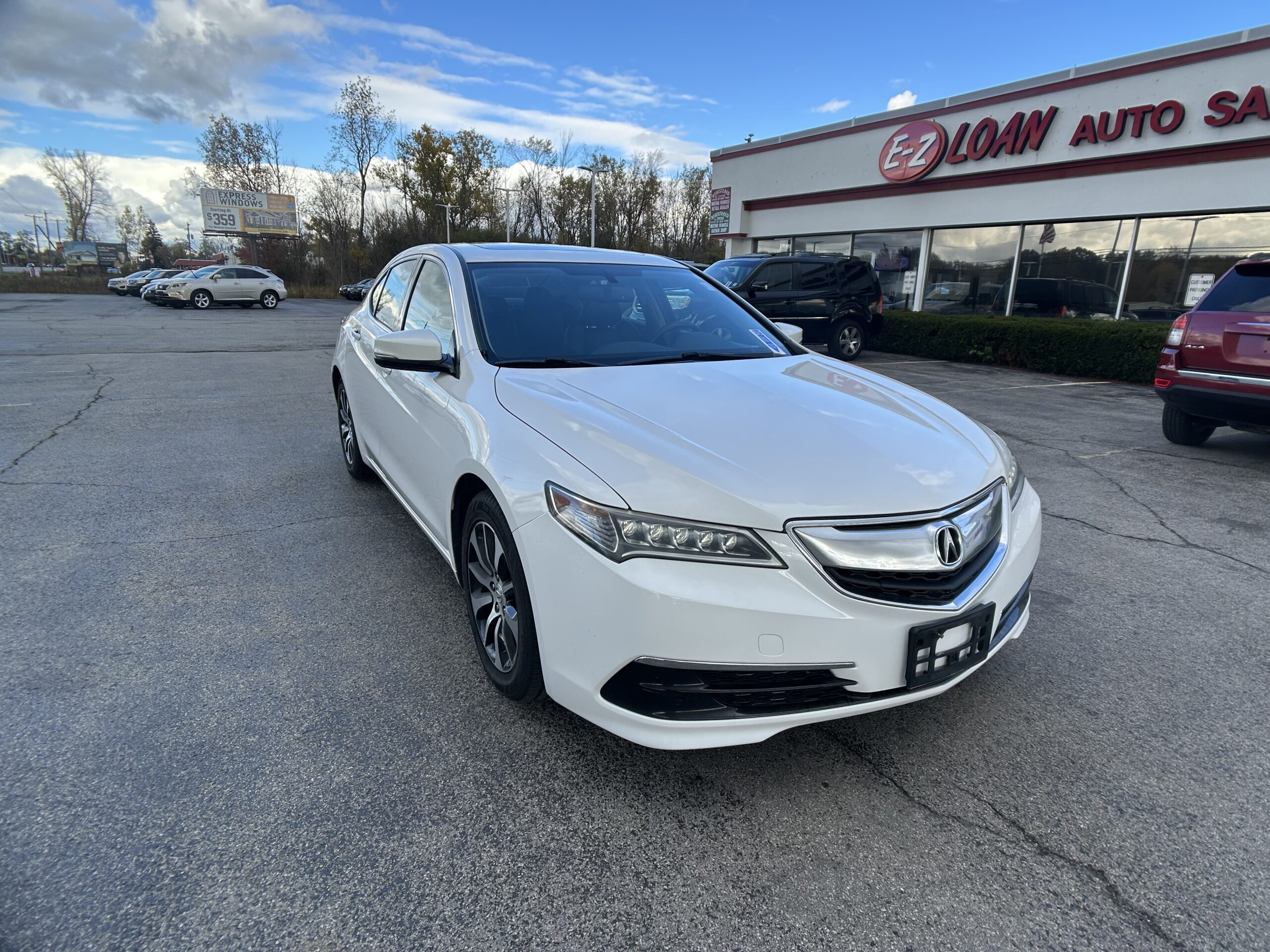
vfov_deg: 53.1
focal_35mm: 26
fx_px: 954
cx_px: 635
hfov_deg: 67.3
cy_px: 476
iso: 50
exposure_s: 1/1196
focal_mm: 5.7
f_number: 1.5
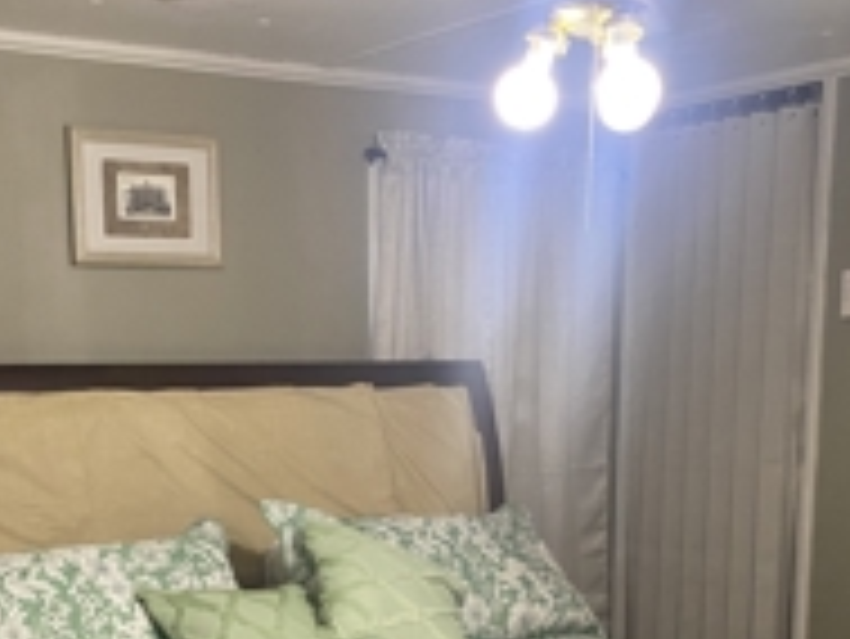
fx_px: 1351
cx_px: 405
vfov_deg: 25.8
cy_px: 562
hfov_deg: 34.9
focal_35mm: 55
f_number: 1.8
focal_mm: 4.25
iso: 500
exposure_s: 1/60
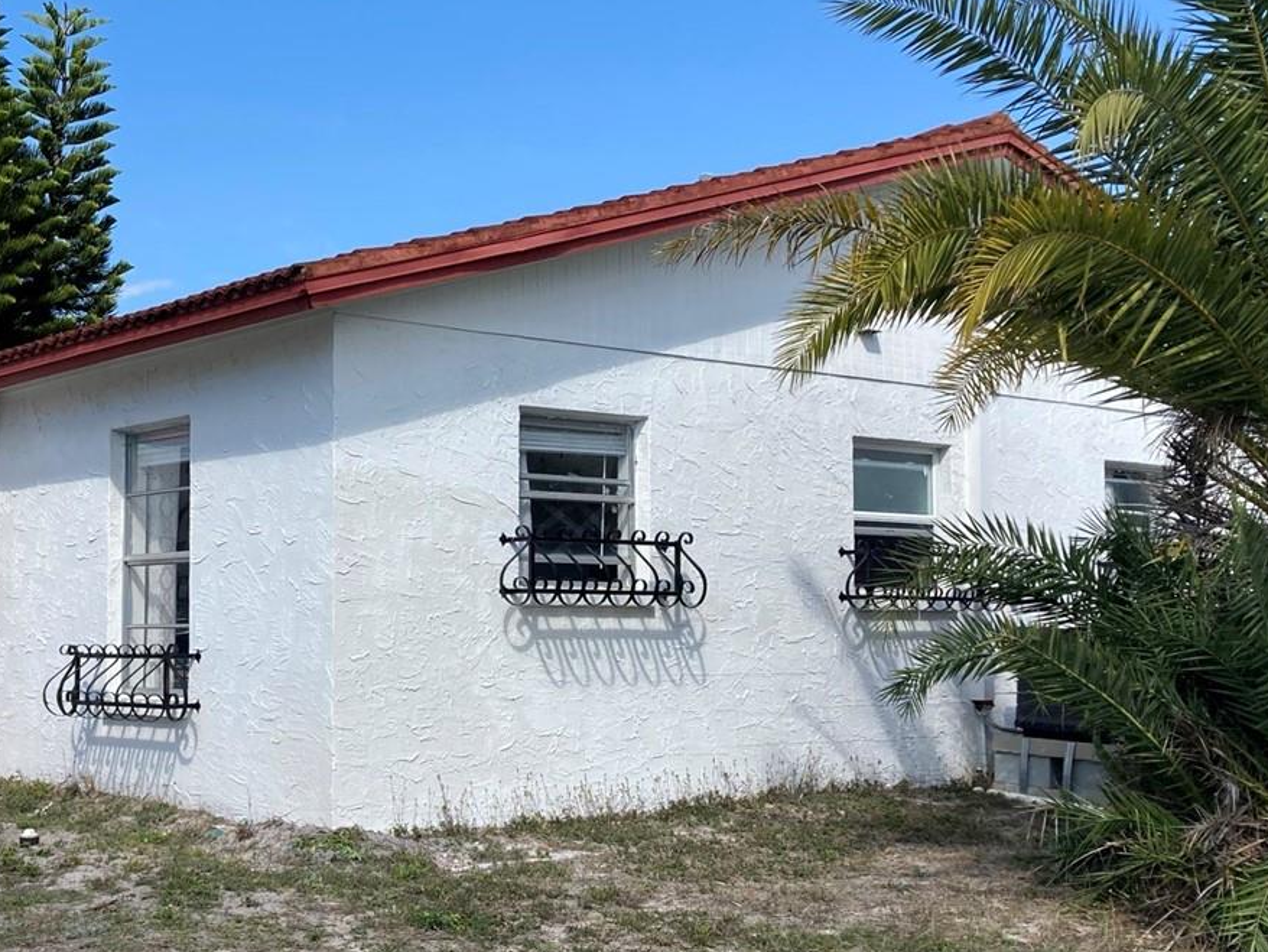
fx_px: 1869
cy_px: 530
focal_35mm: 51
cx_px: 409
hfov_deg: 37.0
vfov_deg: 28.6
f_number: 1.8
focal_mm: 3.99
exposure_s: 1/1845
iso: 20
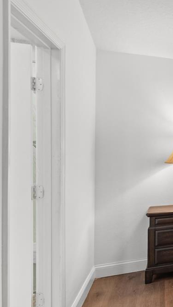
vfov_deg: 56.6
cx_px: 346
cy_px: 158
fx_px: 285
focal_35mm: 35
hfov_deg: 19.3
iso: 320
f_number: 4
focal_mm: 14
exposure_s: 1/13
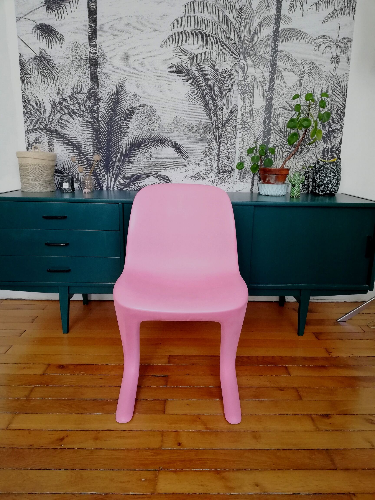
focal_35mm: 26
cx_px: 188
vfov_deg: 67.3
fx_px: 376
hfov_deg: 53.1
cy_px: 250
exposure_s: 1/33.3
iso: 400
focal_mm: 3.81
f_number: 2.2
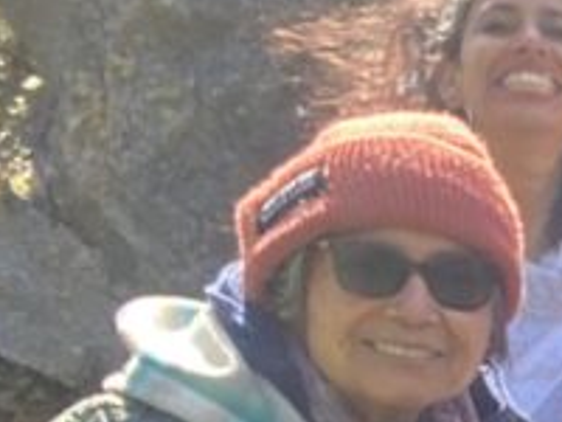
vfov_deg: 8.9
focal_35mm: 161
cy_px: 731
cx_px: 1352
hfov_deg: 10.5
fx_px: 2614
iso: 25
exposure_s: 1/149
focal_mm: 2.71
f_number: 2.2
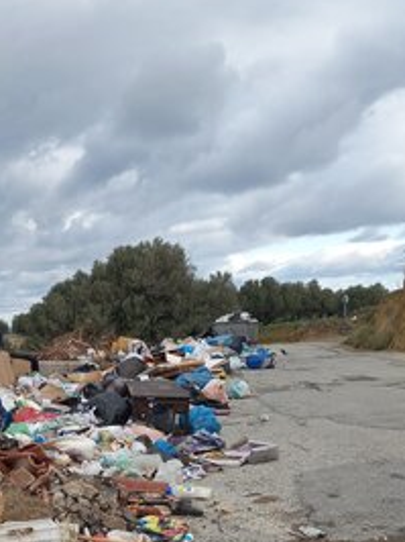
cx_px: 117
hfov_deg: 30.5
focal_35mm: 47
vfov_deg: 39.2
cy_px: 418
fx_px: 734
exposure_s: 1/245
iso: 25
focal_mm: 4.6
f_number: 2
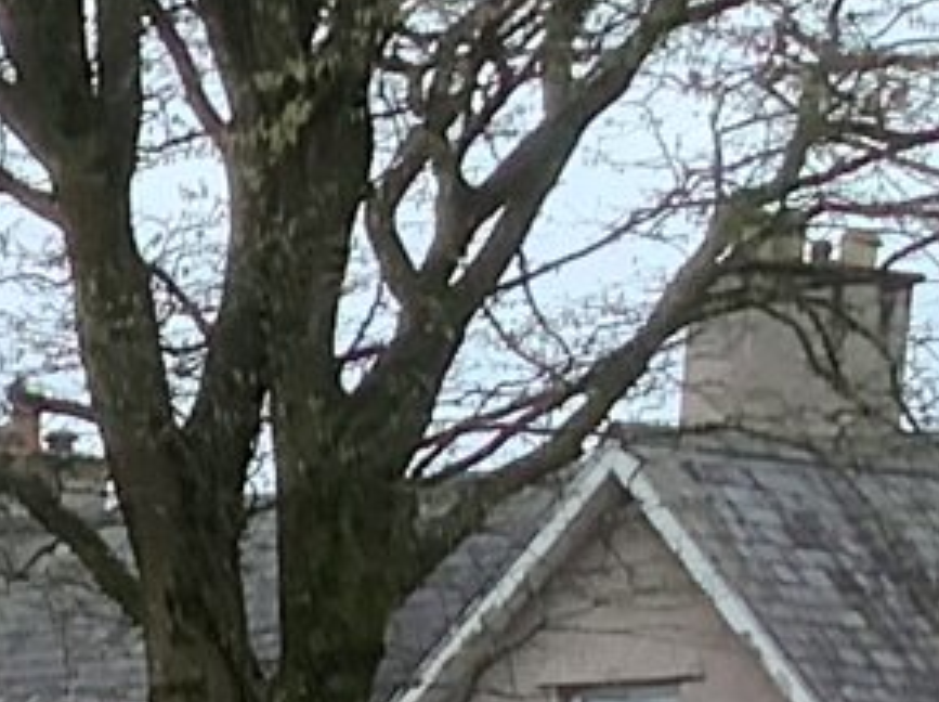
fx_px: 5960
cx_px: -1846
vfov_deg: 6.3
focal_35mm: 220
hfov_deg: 7.8
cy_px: 1986
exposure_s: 1/129
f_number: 2.4
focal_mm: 3.3
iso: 25
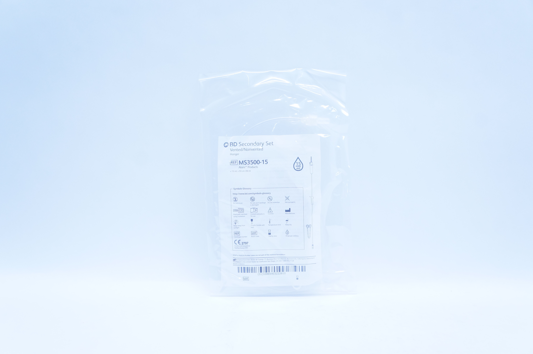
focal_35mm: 33
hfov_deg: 57.3
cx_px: 266
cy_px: 177
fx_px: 488
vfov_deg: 39.9
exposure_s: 1/125
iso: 800
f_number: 5.6
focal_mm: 22
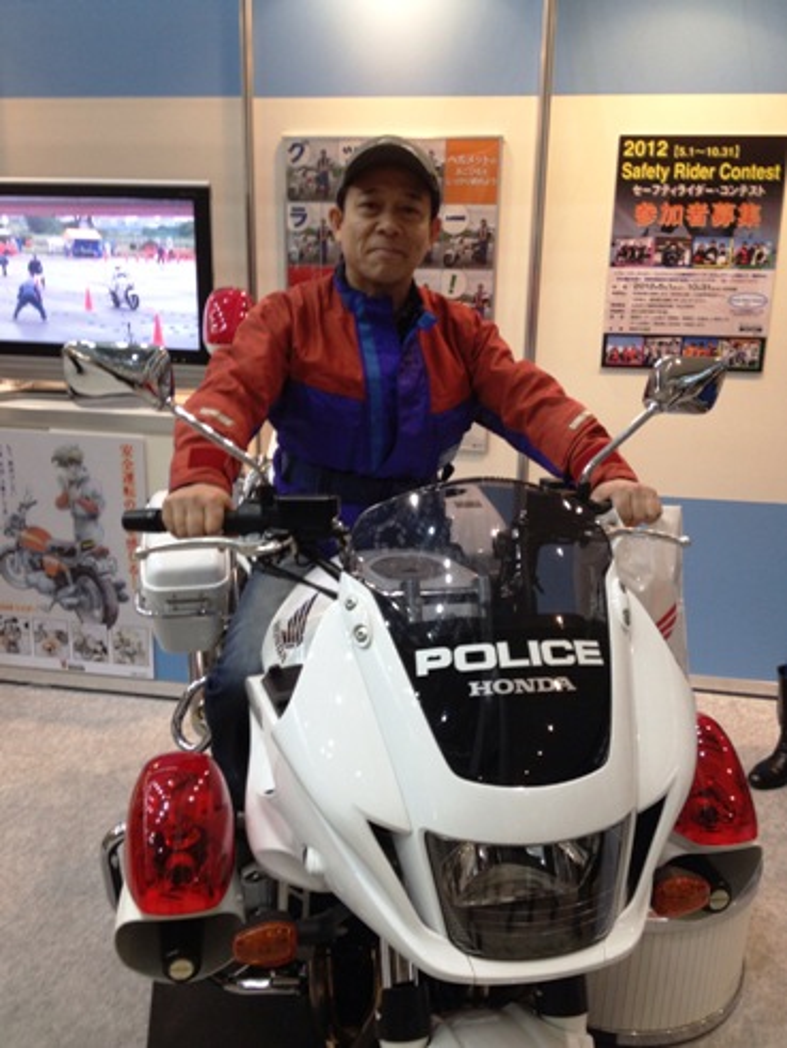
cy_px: 524
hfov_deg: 40.7
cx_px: 394
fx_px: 1060
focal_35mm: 35
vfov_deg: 52.6
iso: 100
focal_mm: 4.28
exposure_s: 1/20
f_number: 2.4
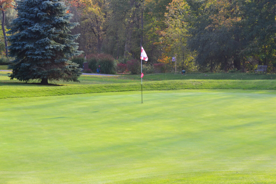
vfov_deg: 16.6
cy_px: 92
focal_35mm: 82
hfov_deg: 24.6
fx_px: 633
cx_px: 138
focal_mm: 55
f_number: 9
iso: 400
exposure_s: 1/125
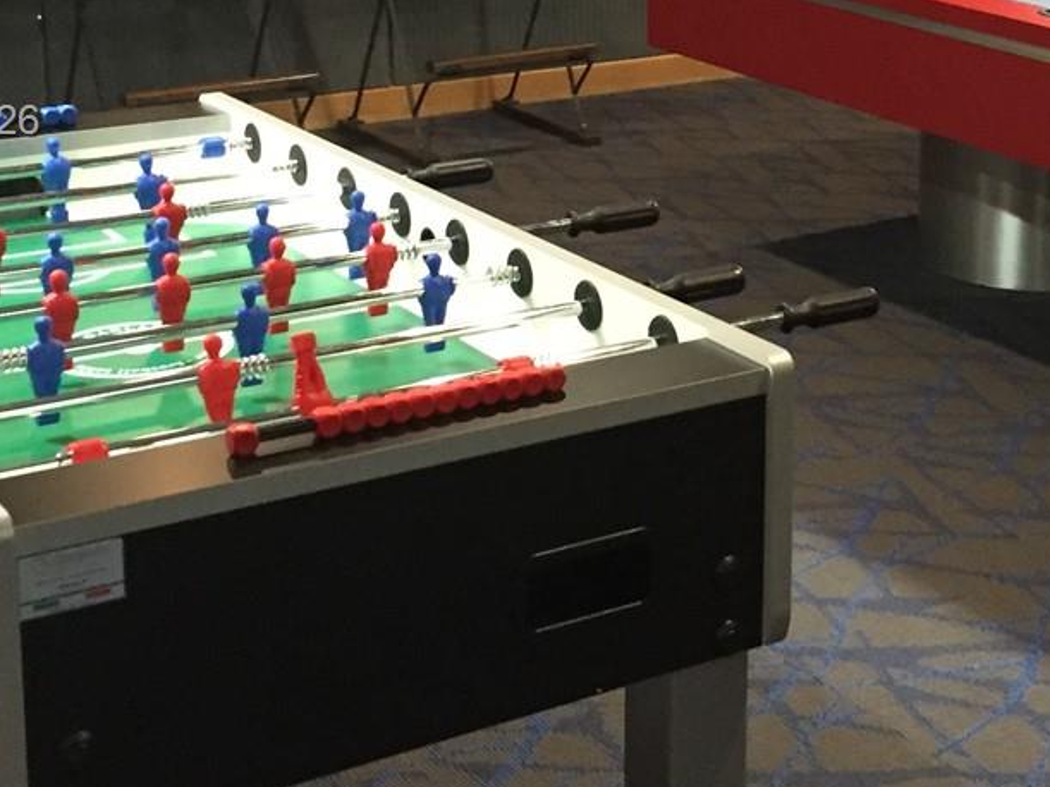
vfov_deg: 19.1
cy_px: 124
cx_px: 880
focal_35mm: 76
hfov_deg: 25.1
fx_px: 2305
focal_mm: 4.15
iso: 250
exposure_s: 1/20
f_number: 2.2
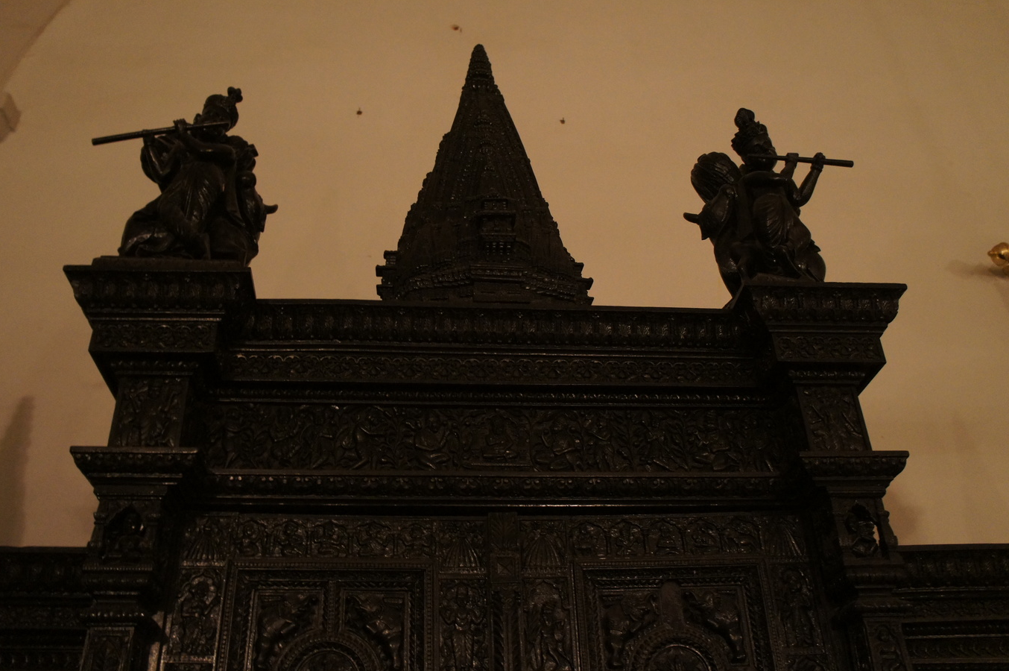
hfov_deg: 58.8
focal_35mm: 32
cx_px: 492
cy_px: 323
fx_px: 896
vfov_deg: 41.0
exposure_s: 1/40
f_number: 3.5
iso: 1600
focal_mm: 20
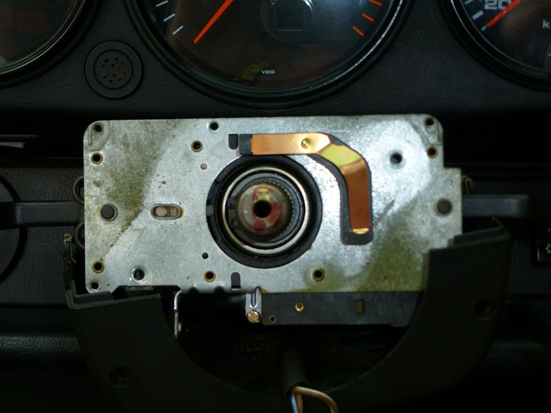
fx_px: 907
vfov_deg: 25.7
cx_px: 276
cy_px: 206
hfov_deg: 33.8
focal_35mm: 57
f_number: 4.4
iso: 200
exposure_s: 1/60
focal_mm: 10.1
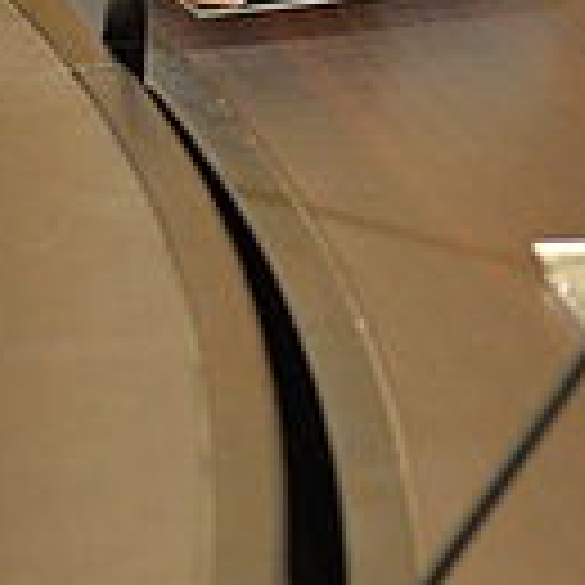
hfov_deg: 5.3
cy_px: -500
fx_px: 6195
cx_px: 1048
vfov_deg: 5.3
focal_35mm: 324
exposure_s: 1/100
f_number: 4
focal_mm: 62
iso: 2000
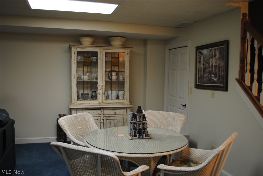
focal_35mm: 33
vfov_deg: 40.0
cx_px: 132
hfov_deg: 57.2
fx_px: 241
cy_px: 88
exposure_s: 1/50
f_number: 4
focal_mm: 22
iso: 200
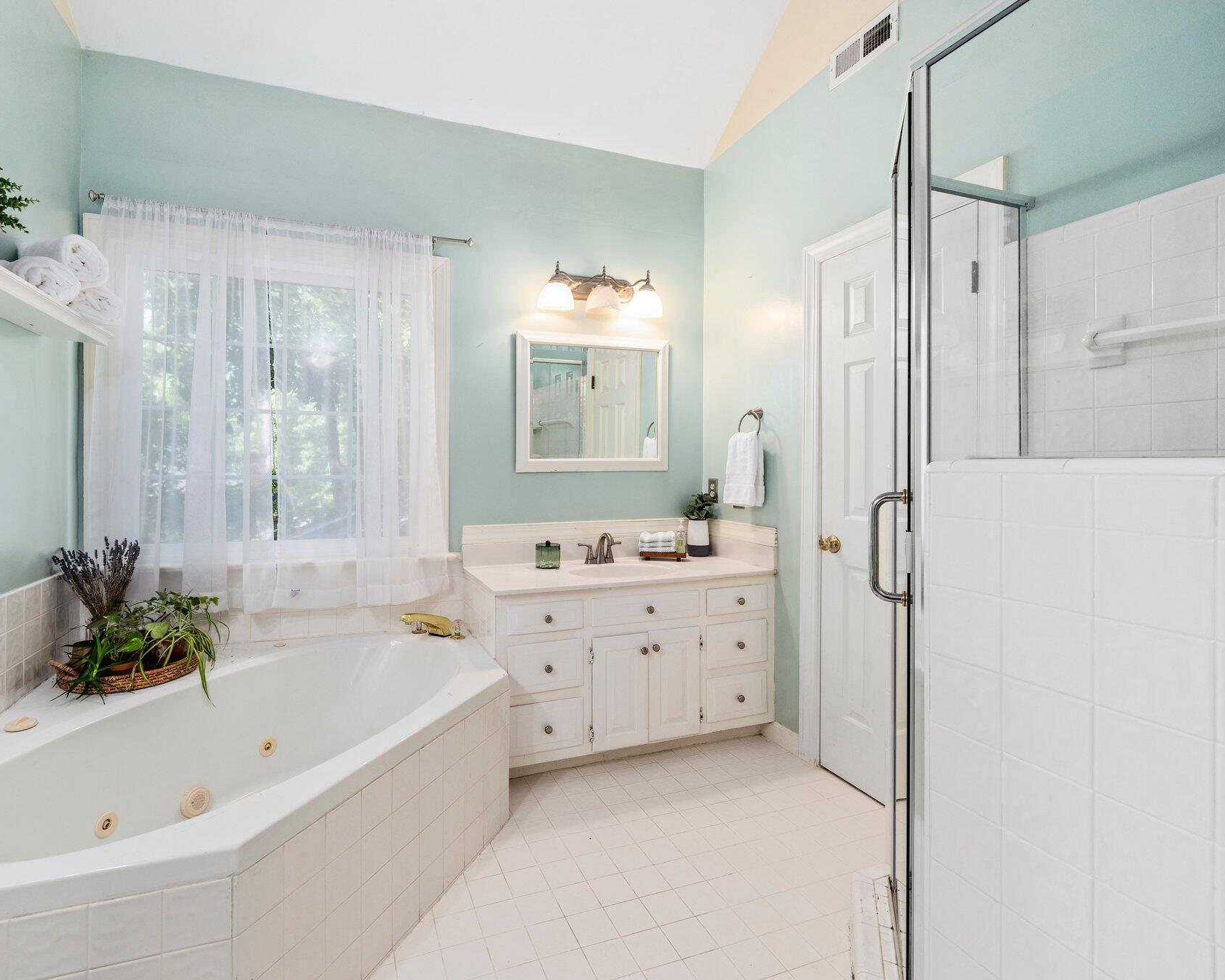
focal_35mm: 16
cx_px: 546
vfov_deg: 80.4
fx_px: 580
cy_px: 486
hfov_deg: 92.8
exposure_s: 1/20
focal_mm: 14
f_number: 6.3
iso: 640
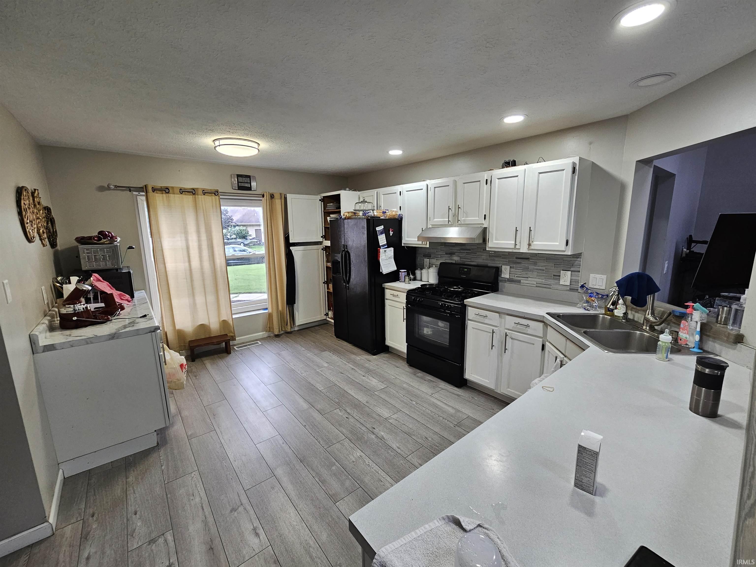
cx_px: 378
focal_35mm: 13
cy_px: 284
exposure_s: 1/60
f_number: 2.2
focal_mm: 2.2
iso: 125
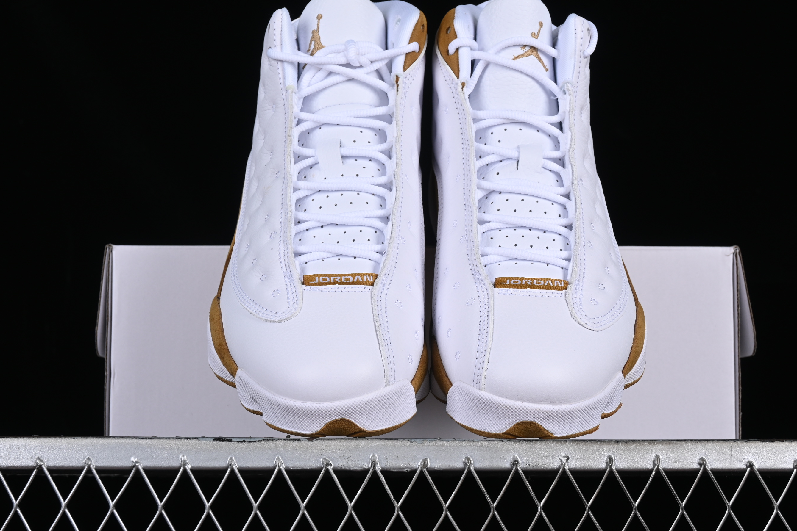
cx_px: 413
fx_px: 1727
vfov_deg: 17.5
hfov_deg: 26.0
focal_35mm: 78
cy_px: 270
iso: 160
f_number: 9
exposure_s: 1/80
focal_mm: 50
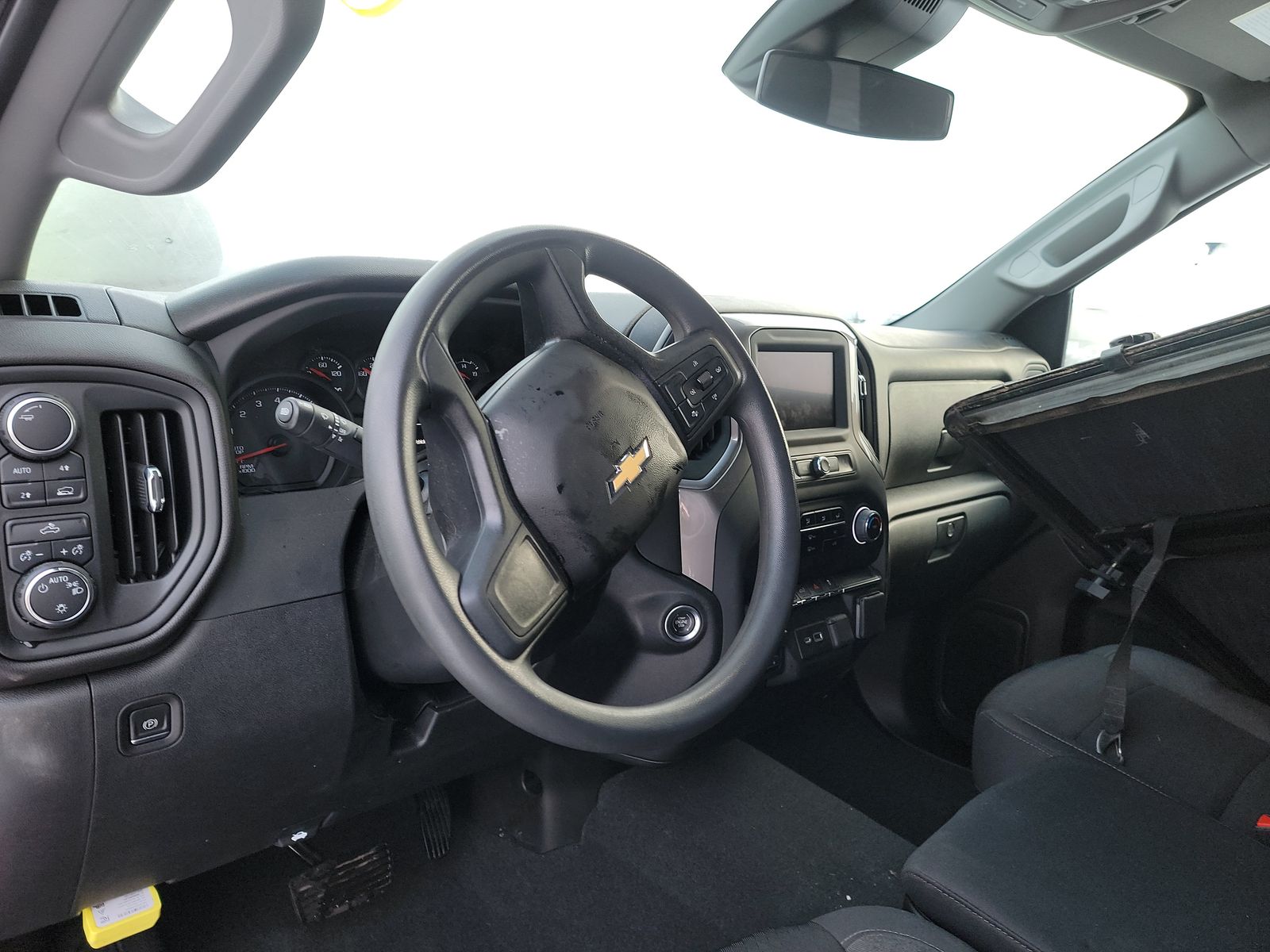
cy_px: 476
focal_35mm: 24
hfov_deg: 71.6
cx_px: 635
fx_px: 881
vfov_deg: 56.8
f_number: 1.8
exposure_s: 1/59
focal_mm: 6.7
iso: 140
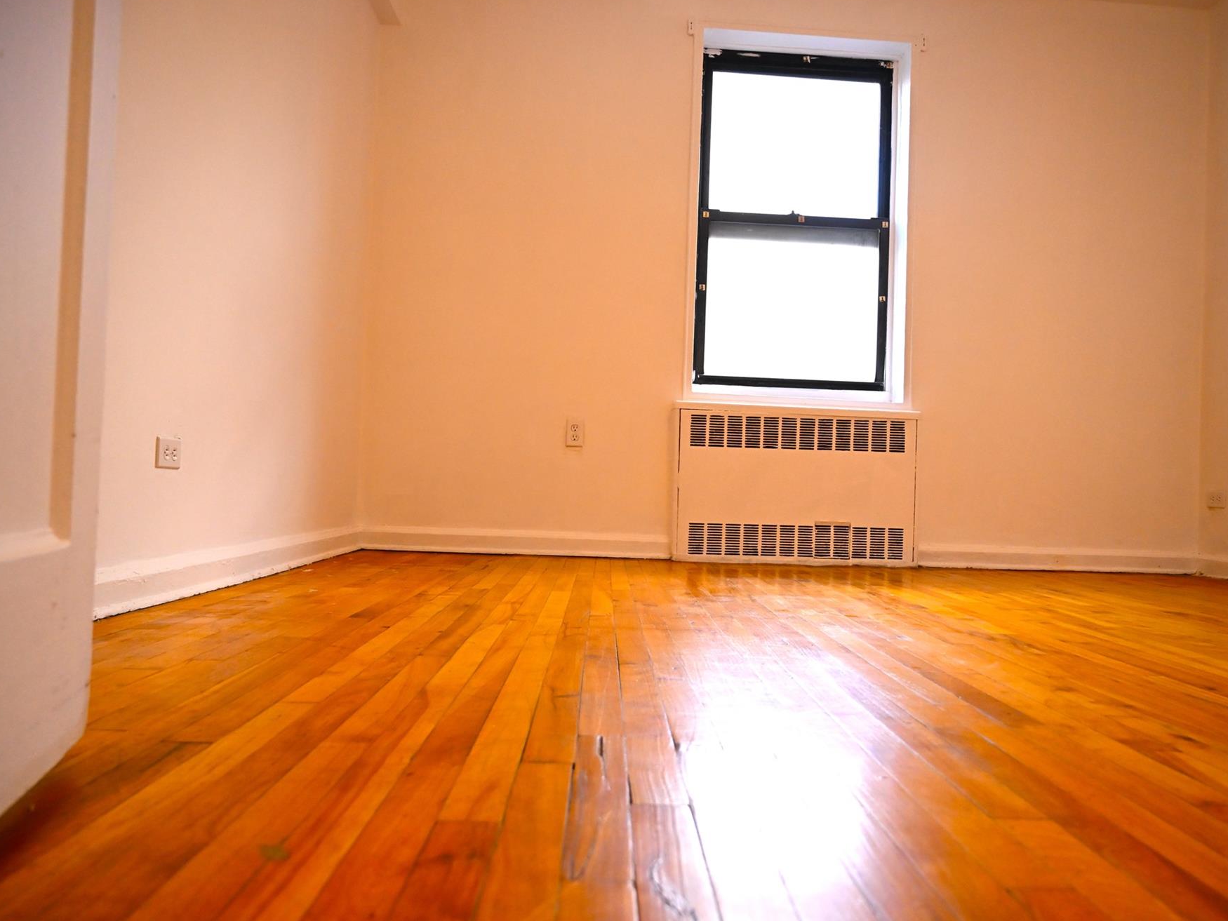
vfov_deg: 51.4
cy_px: 469
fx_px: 958
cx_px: 666
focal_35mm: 27
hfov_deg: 65.2
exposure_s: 1/320
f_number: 4
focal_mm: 24
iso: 3200
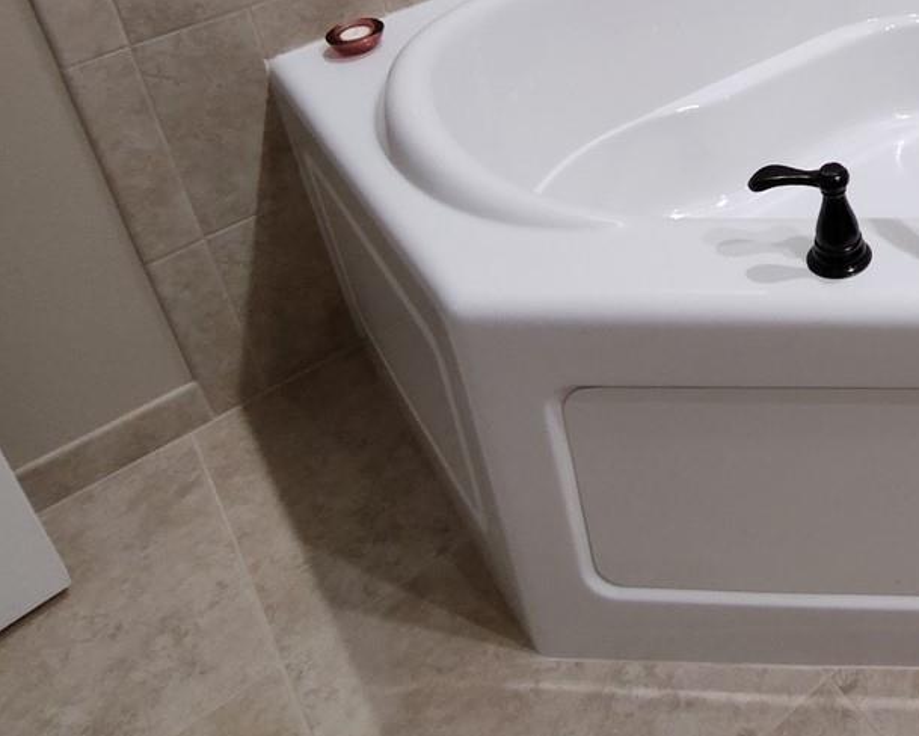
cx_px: 892
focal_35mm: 41
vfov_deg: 32.4
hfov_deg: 40.0
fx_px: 1116
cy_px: -62
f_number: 2.2
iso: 450
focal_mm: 1.66
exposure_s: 1/30
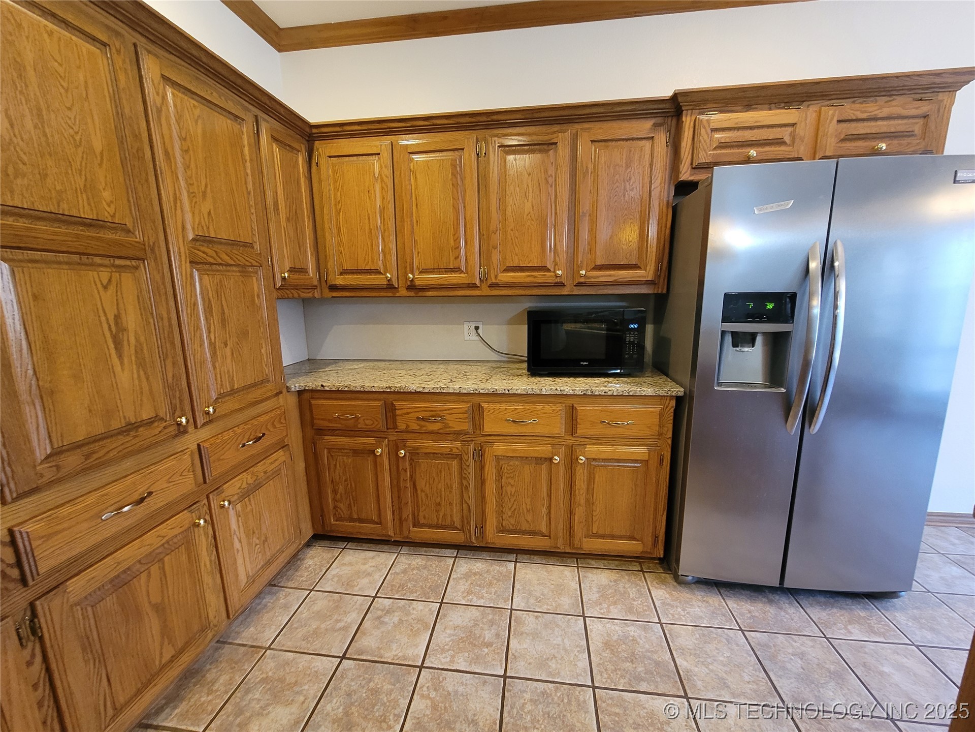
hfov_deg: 106.2
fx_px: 366
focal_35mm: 13
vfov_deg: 89.9
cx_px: 488
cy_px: 366
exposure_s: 1/30
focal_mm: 2.2
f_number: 2.2
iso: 400
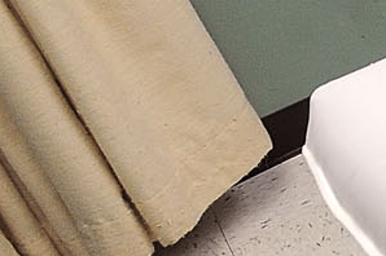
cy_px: -153
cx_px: 1139
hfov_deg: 11.4
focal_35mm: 114
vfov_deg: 11.4
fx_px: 1221
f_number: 5
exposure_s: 1/125
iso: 1000
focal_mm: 17
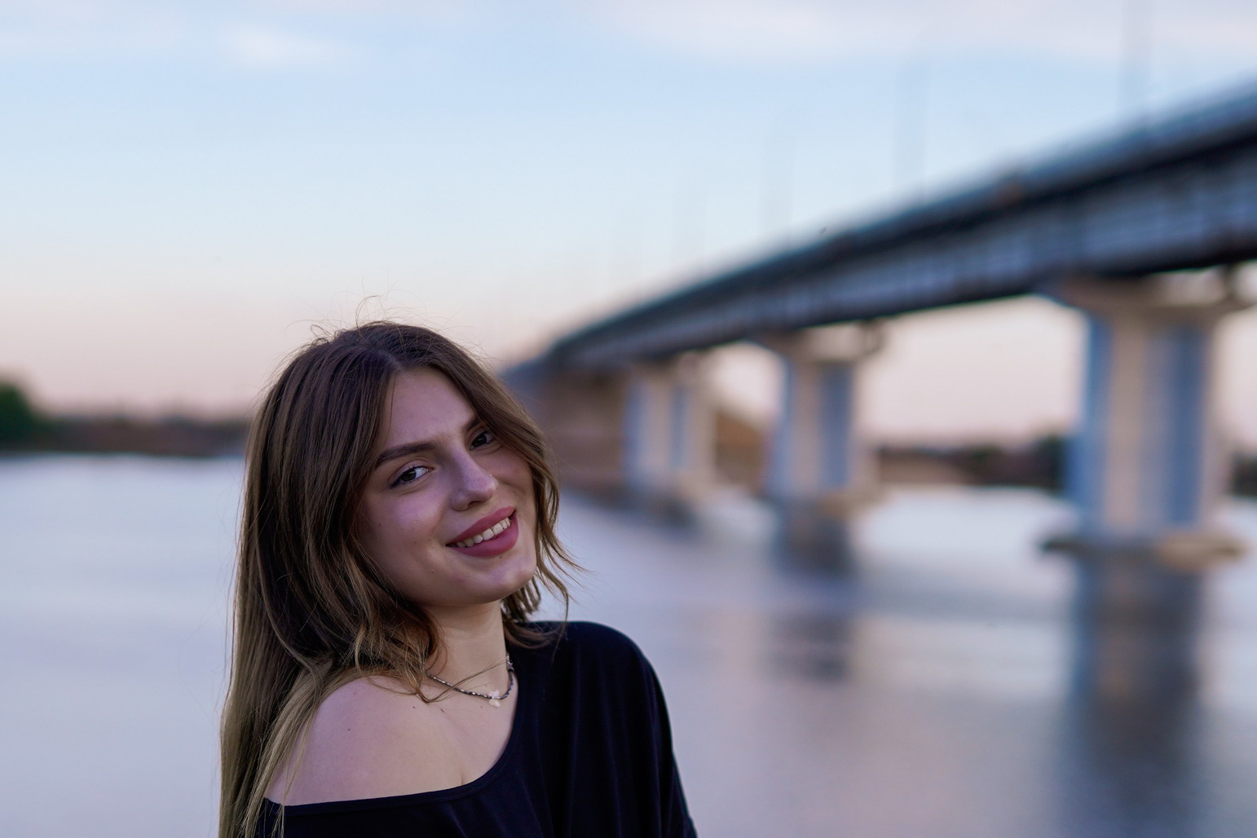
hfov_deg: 24.4
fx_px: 2898
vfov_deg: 16.4
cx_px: 487
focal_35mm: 83
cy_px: 649
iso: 160
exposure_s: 1/1600
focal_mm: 50
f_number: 1.8
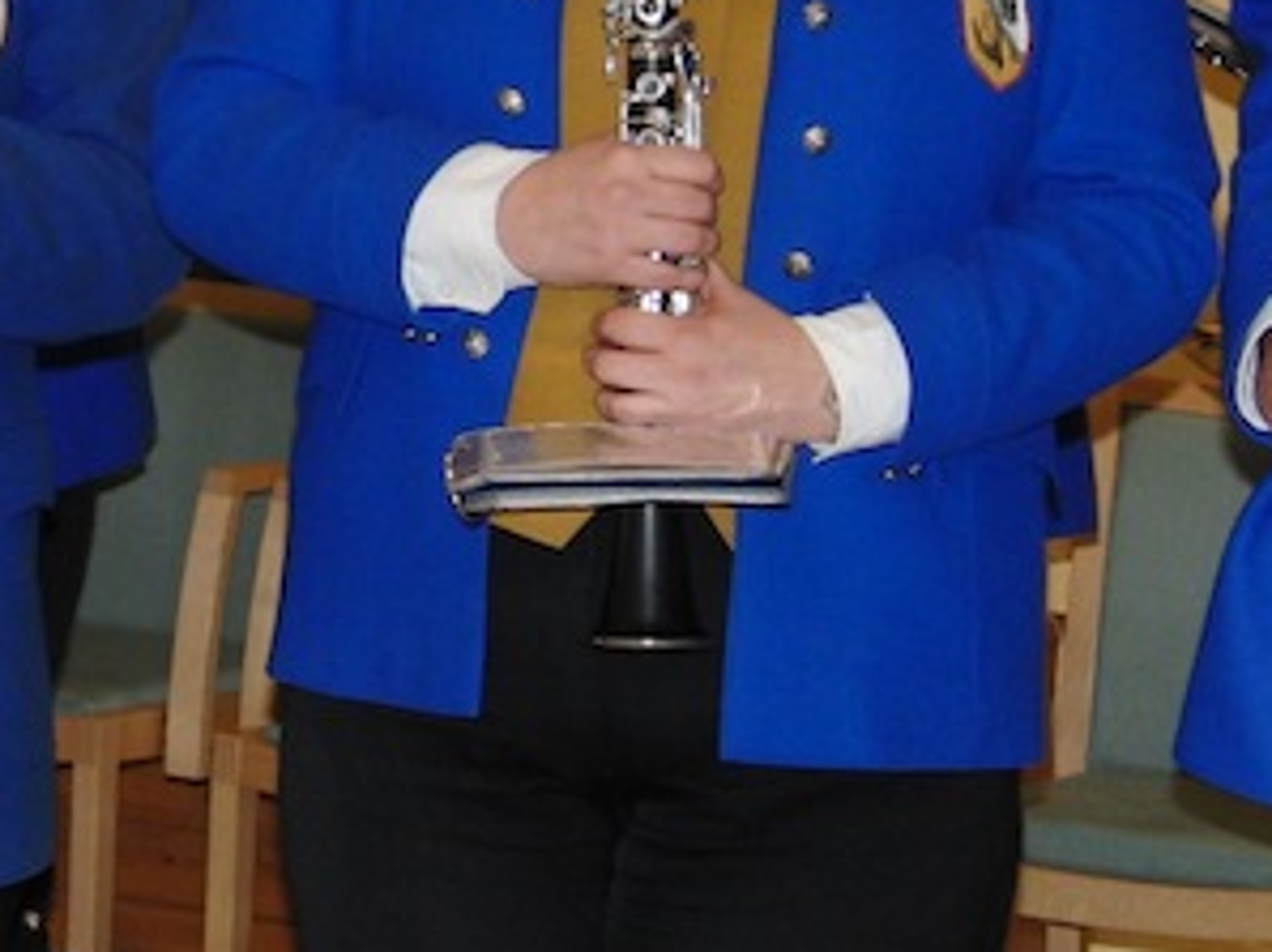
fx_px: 8481
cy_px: 196
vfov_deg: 6.4
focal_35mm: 231
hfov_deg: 8.5
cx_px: -213
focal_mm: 17.5
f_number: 2.9
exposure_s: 1/60
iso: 200
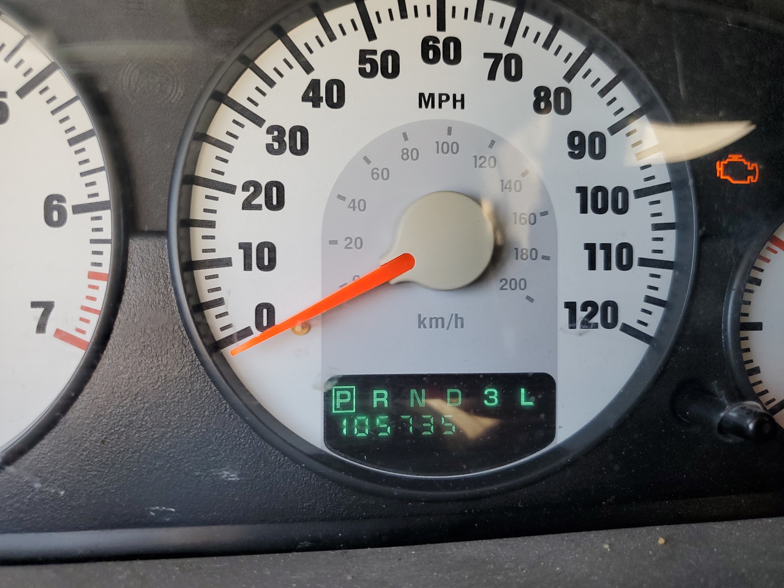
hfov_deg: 67.3
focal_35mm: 26
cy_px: 294
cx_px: 392
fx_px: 589
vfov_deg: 53.1
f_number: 1.5
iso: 61
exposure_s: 1/120
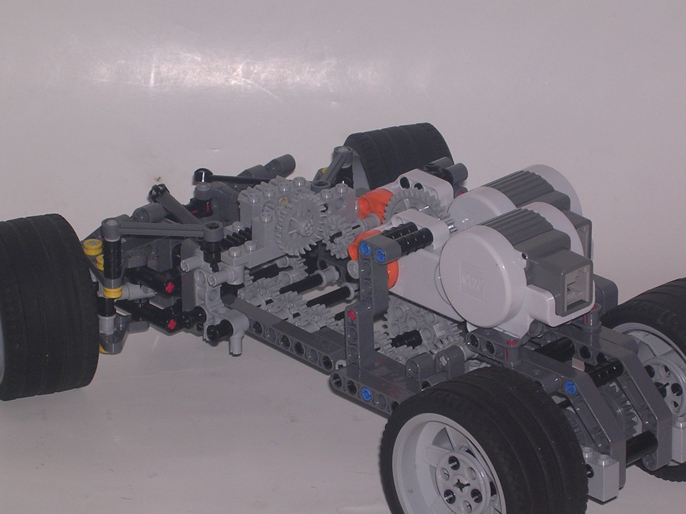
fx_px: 2874
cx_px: 374
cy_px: 313
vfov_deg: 10.2
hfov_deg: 13.6
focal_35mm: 145
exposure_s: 1/60.1
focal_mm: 17.4
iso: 100
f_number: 4.9
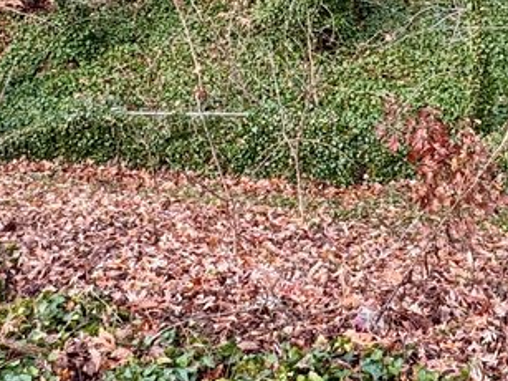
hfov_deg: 28.0
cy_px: -122
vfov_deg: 19.5
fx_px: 1012
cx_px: 330
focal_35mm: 69
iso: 64
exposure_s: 1/99
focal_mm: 2.22
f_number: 2.2
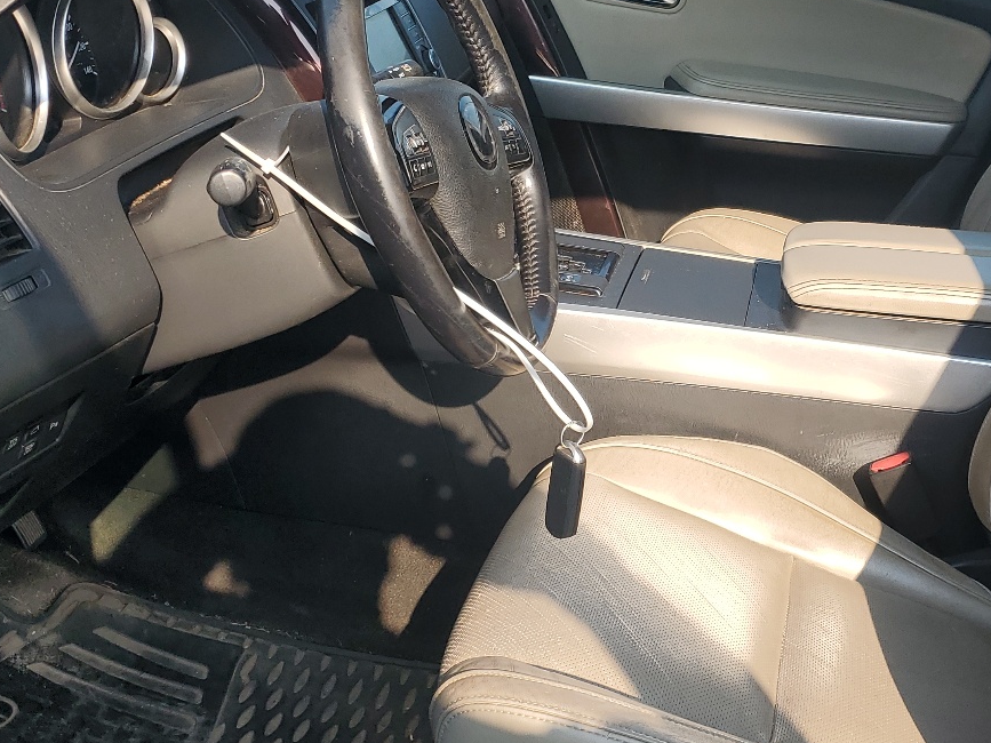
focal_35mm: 48
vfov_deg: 30.2
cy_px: 399
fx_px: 1374
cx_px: 671
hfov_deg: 39.1
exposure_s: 1/1111
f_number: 1.5
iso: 50
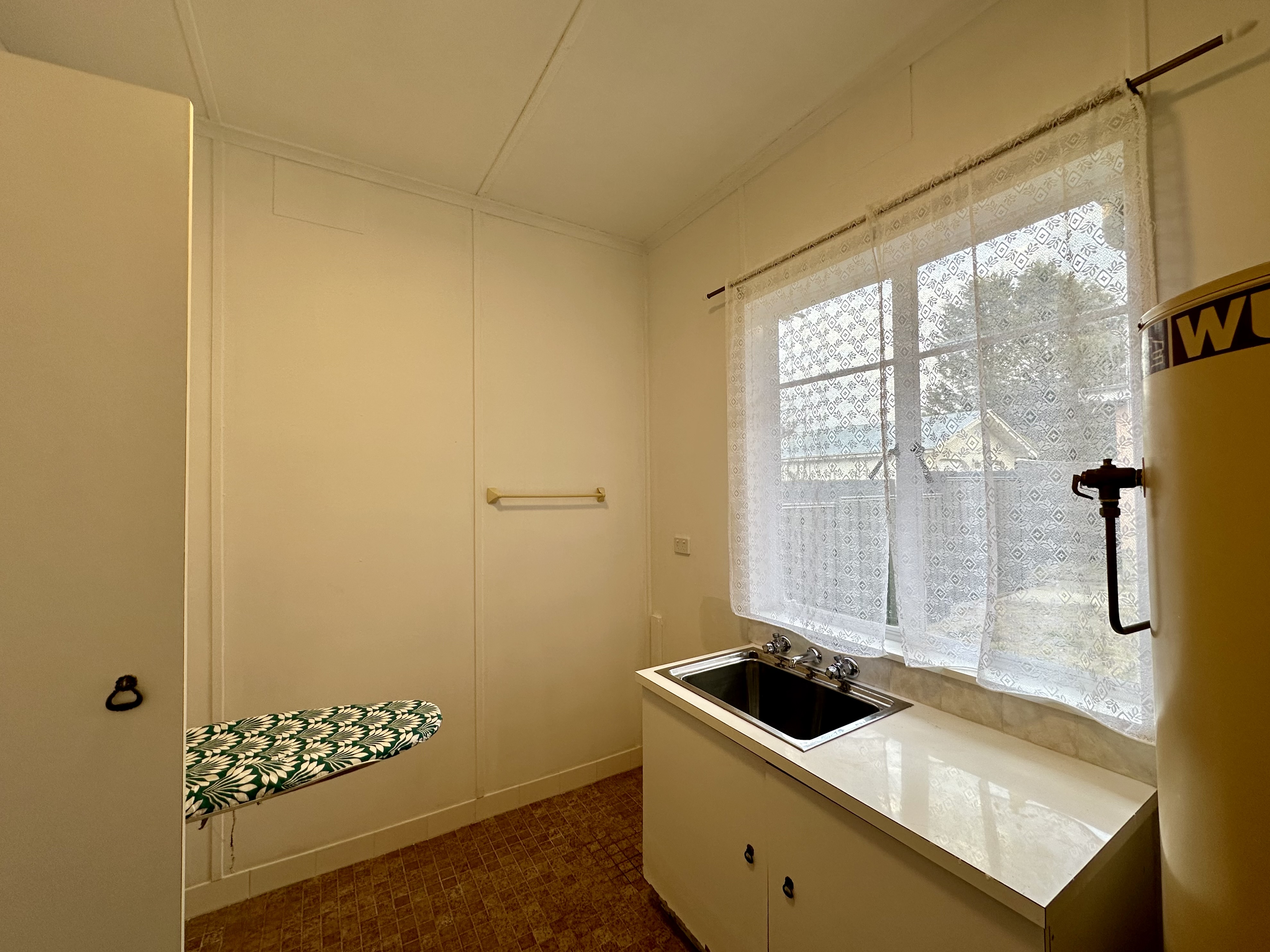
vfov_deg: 85.7
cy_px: 476
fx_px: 514
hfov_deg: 102.1
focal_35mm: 14
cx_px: 635
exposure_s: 1/100
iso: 50
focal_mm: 2.22
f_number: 2.2
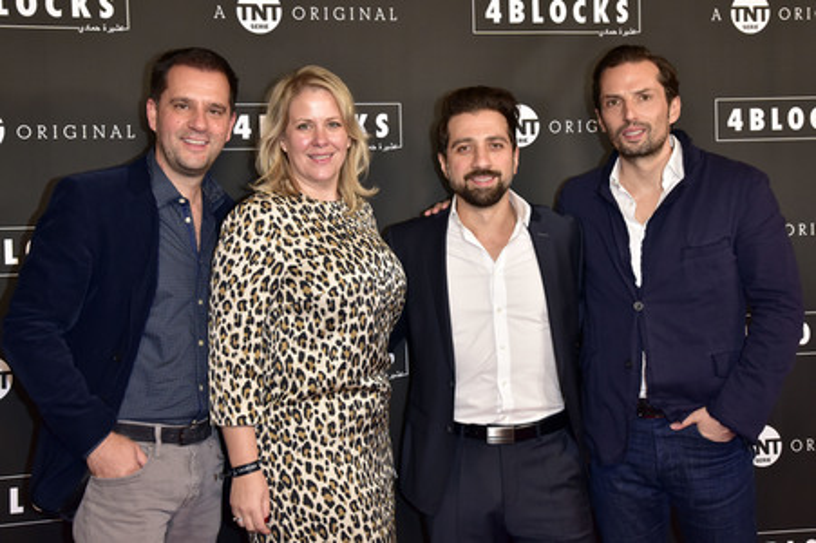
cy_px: 272
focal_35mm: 48
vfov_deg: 28.0
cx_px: 408
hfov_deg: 41.1
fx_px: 1087
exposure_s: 1/250
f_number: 8
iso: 2000
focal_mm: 48
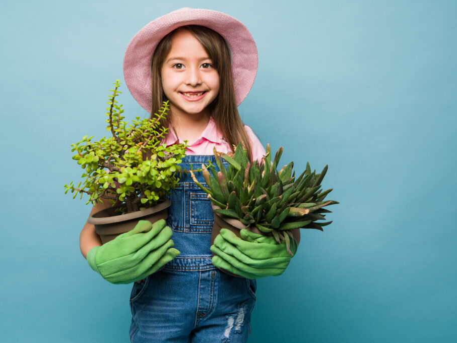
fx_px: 832
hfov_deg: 30.7
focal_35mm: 63
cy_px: 171
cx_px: 233
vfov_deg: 23.3
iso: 100
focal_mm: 58
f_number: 5
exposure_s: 1/160
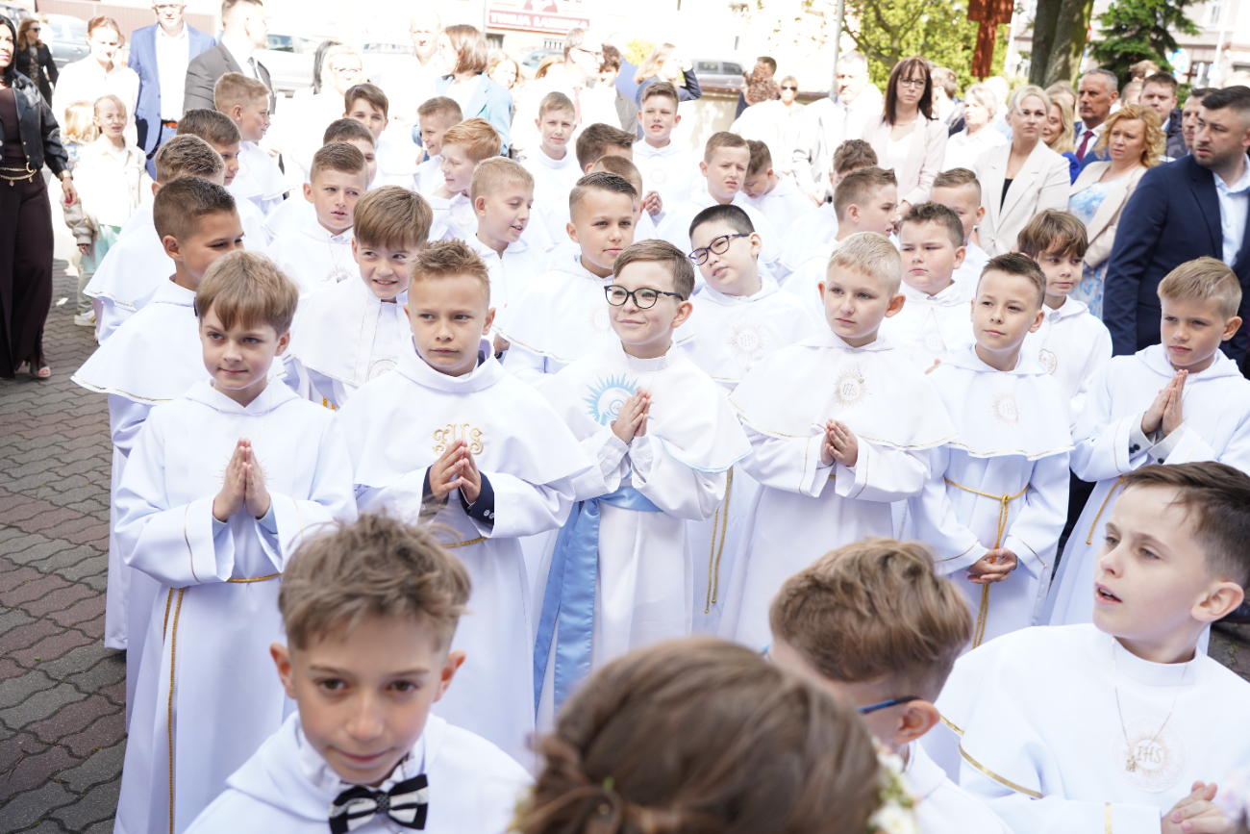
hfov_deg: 54.4
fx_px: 1215
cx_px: 625
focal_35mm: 35
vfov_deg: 37.9
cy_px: 417
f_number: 5.6
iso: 160
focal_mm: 35
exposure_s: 1/100
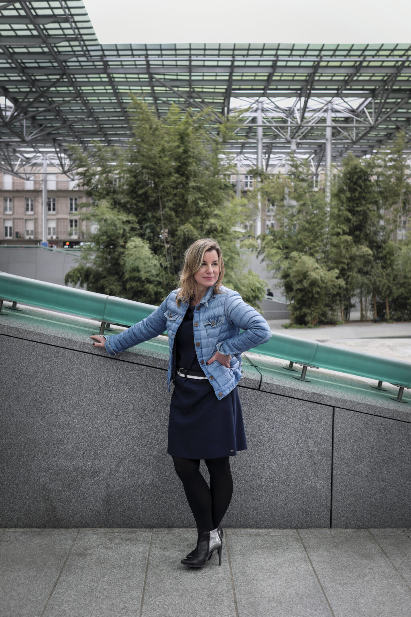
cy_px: 308
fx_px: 599
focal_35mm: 35
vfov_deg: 54.4
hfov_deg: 37.9
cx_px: 206
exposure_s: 1/680
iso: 500
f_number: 2.8
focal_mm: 23
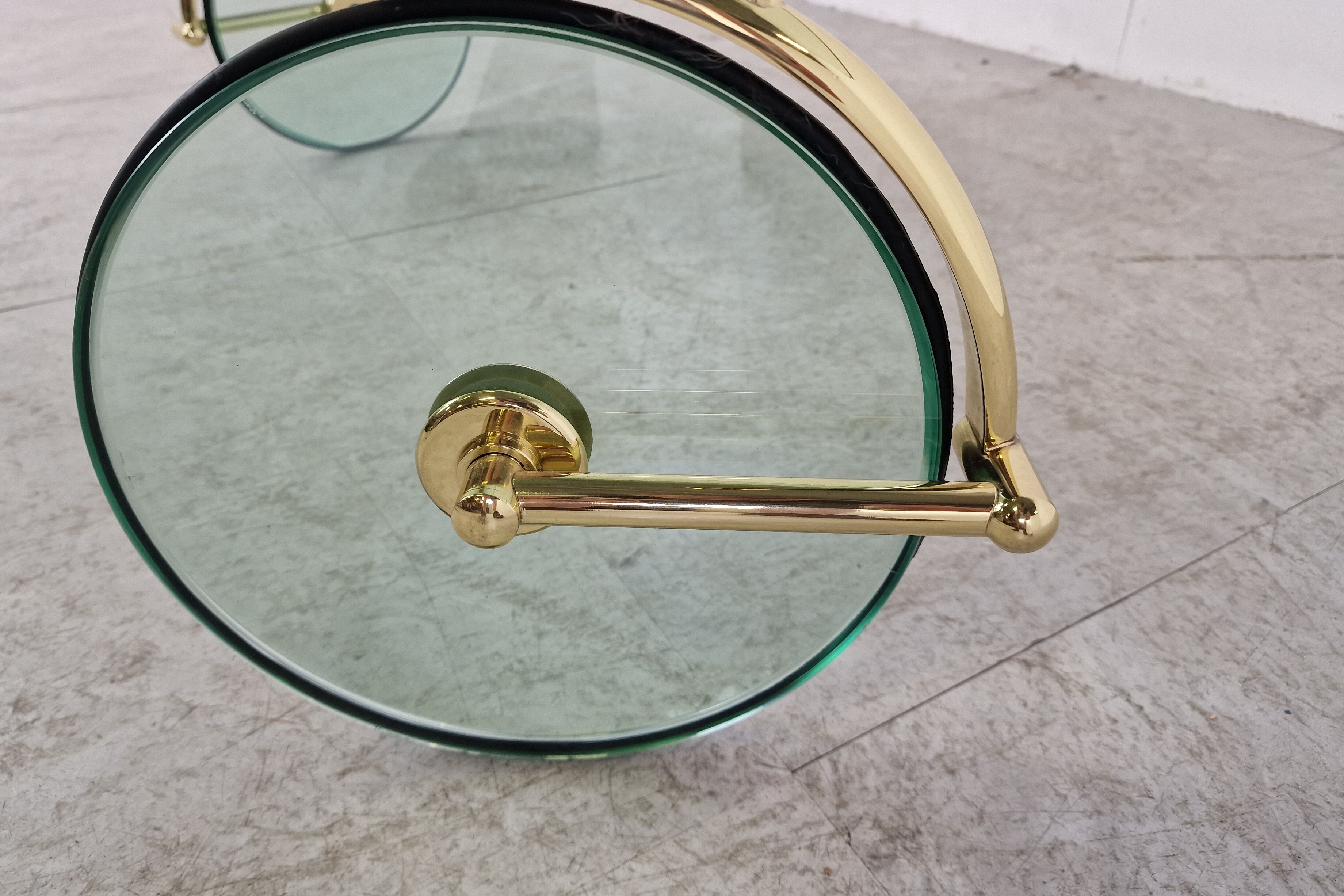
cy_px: 357
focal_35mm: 26
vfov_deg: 49.2
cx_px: 628
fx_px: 971
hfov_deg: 69.3
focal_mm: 6.4
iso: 50
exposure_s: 1/118
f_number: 1.8
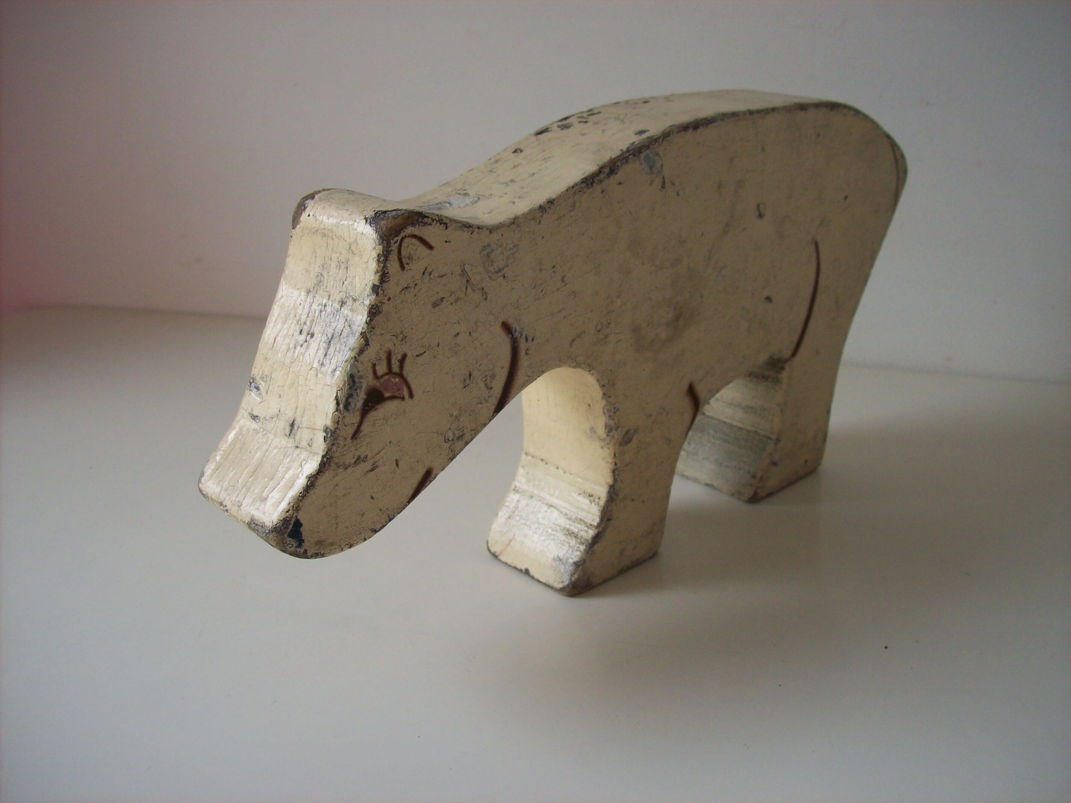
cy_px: 402
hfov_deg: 51.4
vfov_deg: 39.6
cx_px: 536
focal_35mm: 36
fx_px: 1113
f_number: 2.7
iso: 80
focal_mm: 6
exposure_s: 1/390
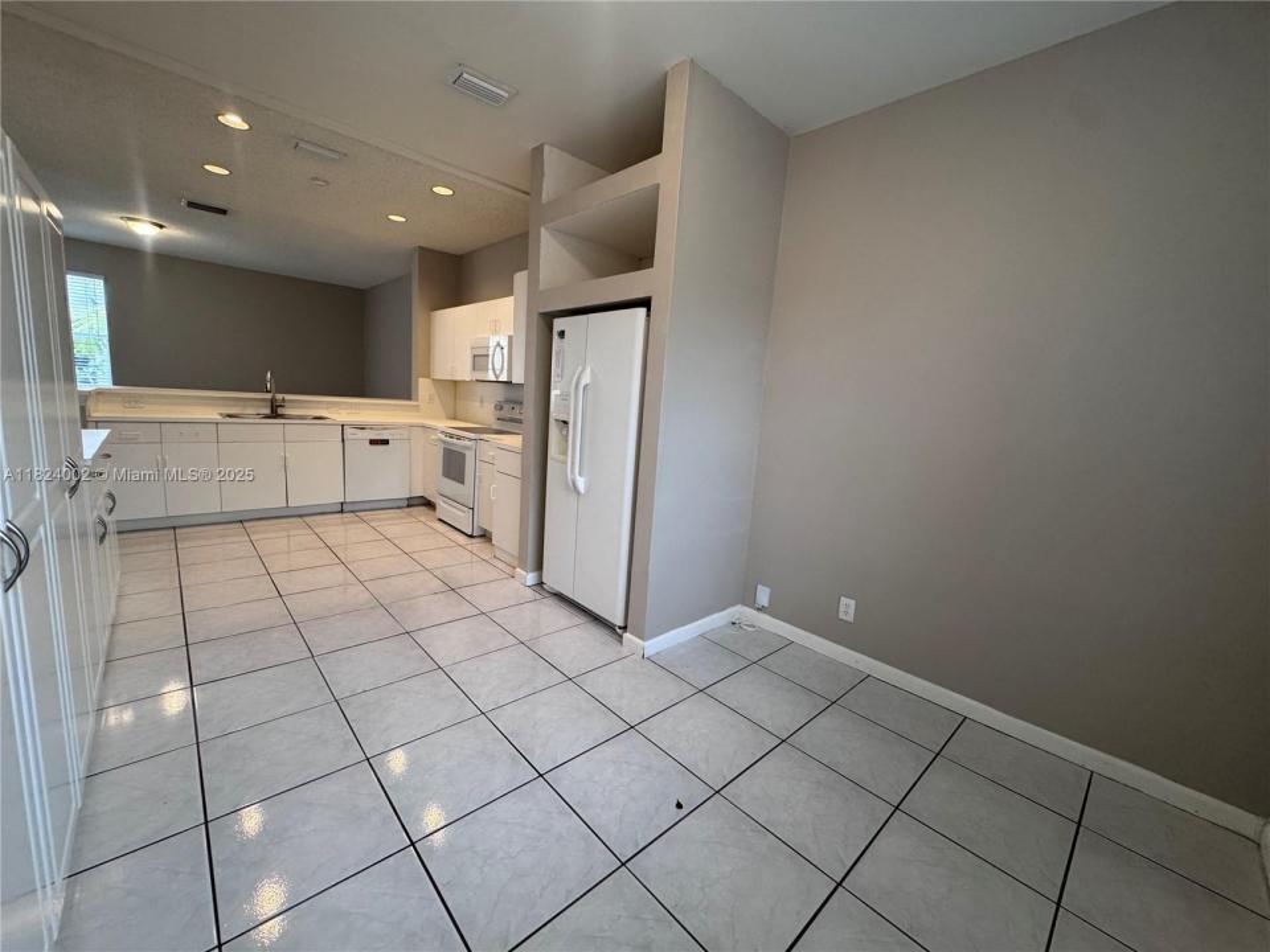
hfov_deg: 102.1
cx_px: 635
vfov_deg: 85.7
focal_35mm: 14
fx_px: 514
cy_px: 476
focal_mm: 2.22
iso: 200
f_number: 2.2
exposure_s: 1/60
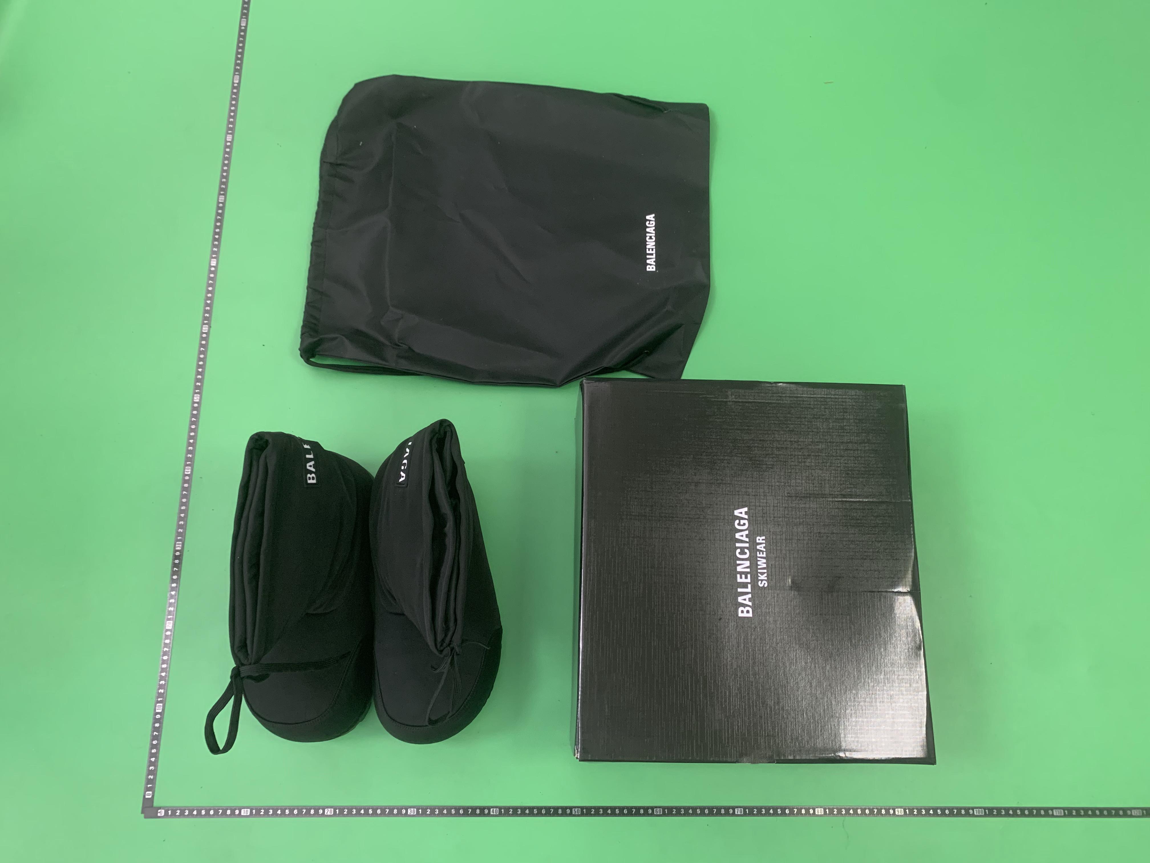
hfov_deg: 67.3
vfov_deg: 53.1
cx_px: 575
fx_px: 864
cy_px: 432
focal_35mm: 26
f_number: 1.8
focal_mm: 4.25
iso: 250
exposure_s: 1/60
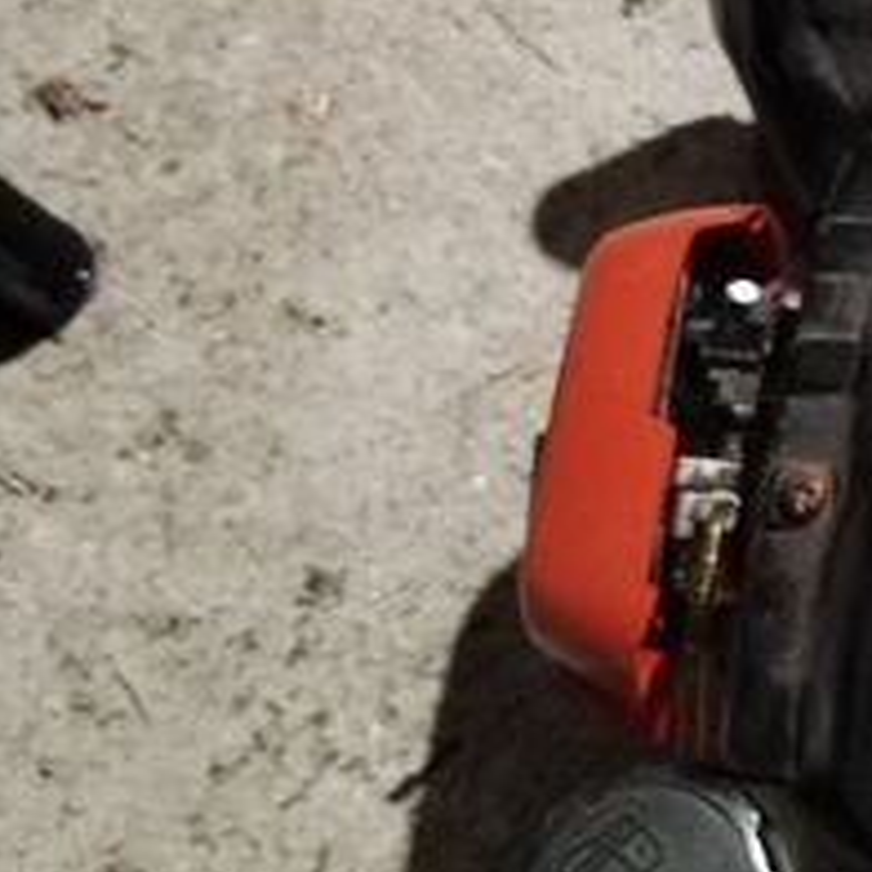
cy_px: 120
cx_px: 1050
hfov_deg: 21.4
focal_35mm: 75
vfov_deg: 22.6
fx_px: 2137
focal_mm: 4.25
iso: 1285
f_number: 1.8
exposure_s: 1/14.3
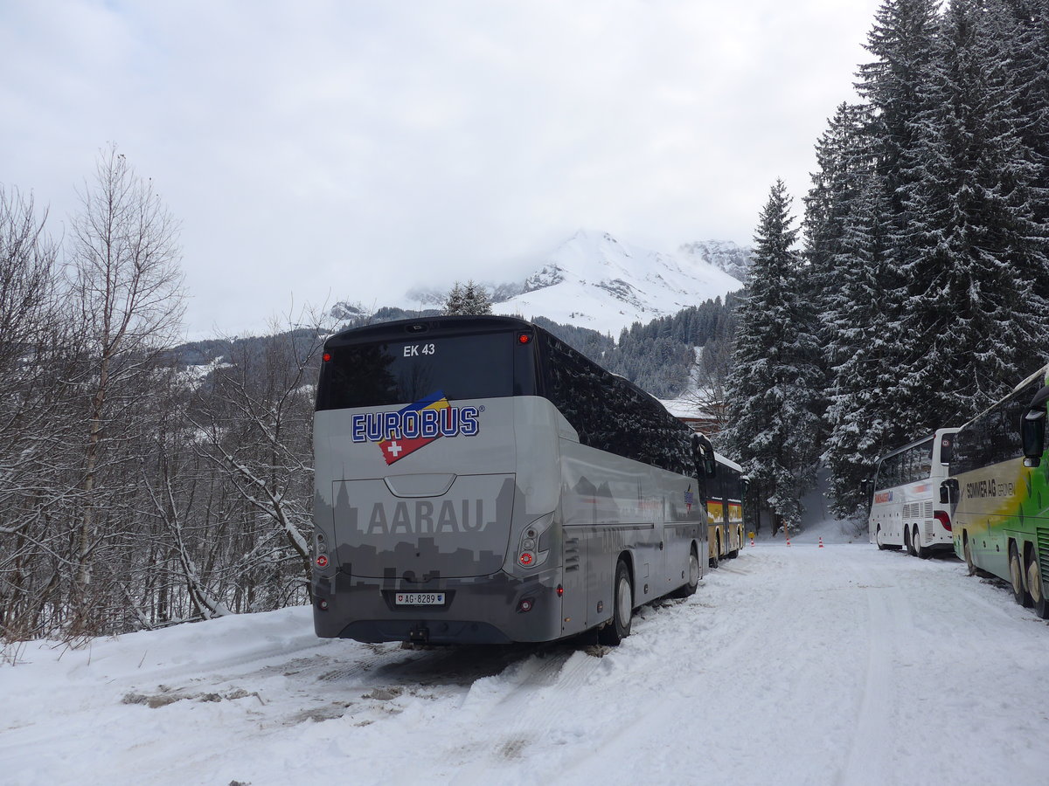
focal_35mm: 29
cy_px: 393
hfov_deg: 61.7
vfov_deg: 48.2
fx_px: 879
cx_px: 524
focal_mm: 6
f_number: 2.8
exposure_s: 1/640
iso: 80
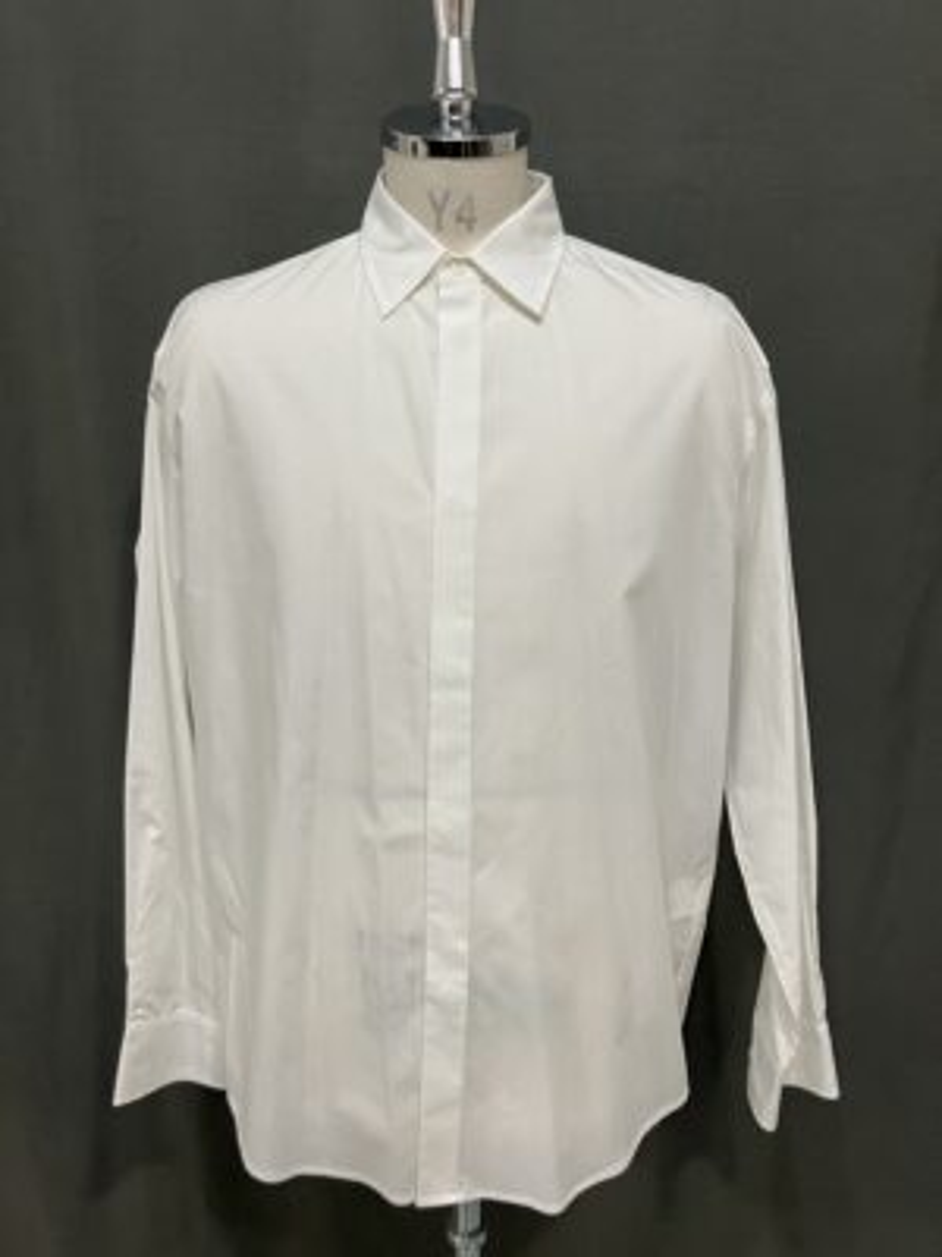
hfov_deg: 49.7
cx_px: 471
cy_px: 628
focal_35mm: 28
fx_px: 1016
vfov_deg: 63.4
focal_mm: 3.99
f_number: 1.8
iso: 80
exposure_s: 1/50
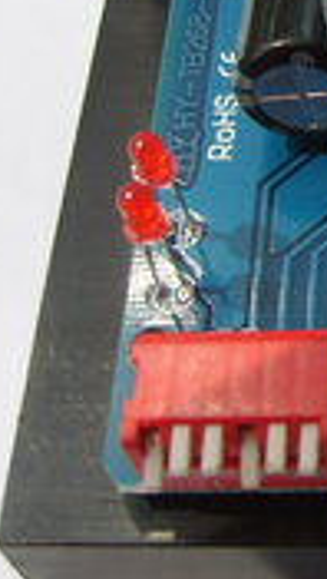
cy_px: 182
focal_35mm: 87
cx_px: 558
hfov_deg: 12.9
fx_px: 1335
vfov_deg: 24.3
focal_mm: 5.8
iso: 50
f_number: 2.8
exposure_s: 1/180
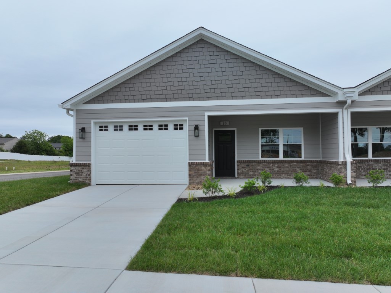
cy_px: 146
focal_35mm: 24
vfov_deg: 56.8
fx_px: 271
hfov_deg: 71.6
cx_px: 196
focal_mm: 12.29
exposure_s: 1/1000
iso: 160
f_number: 2.8
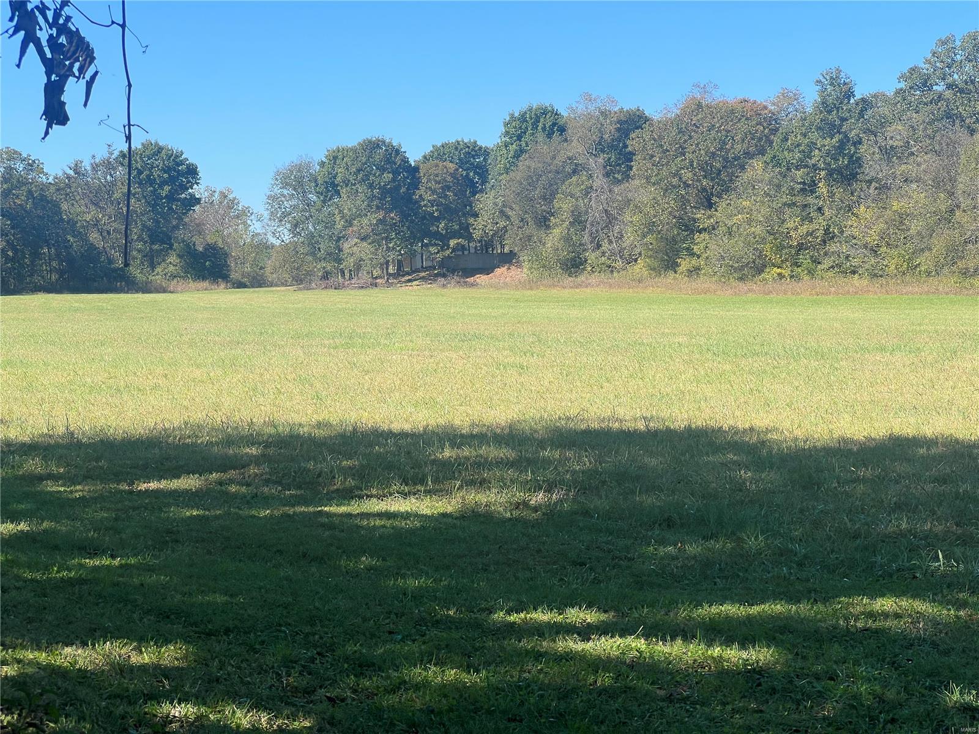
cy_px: 367
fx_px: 2178
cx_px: 490
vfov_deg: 19.1
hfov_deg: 25.3
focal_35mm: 77
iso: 32
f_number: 2.8
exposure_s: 1/402
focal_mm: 9
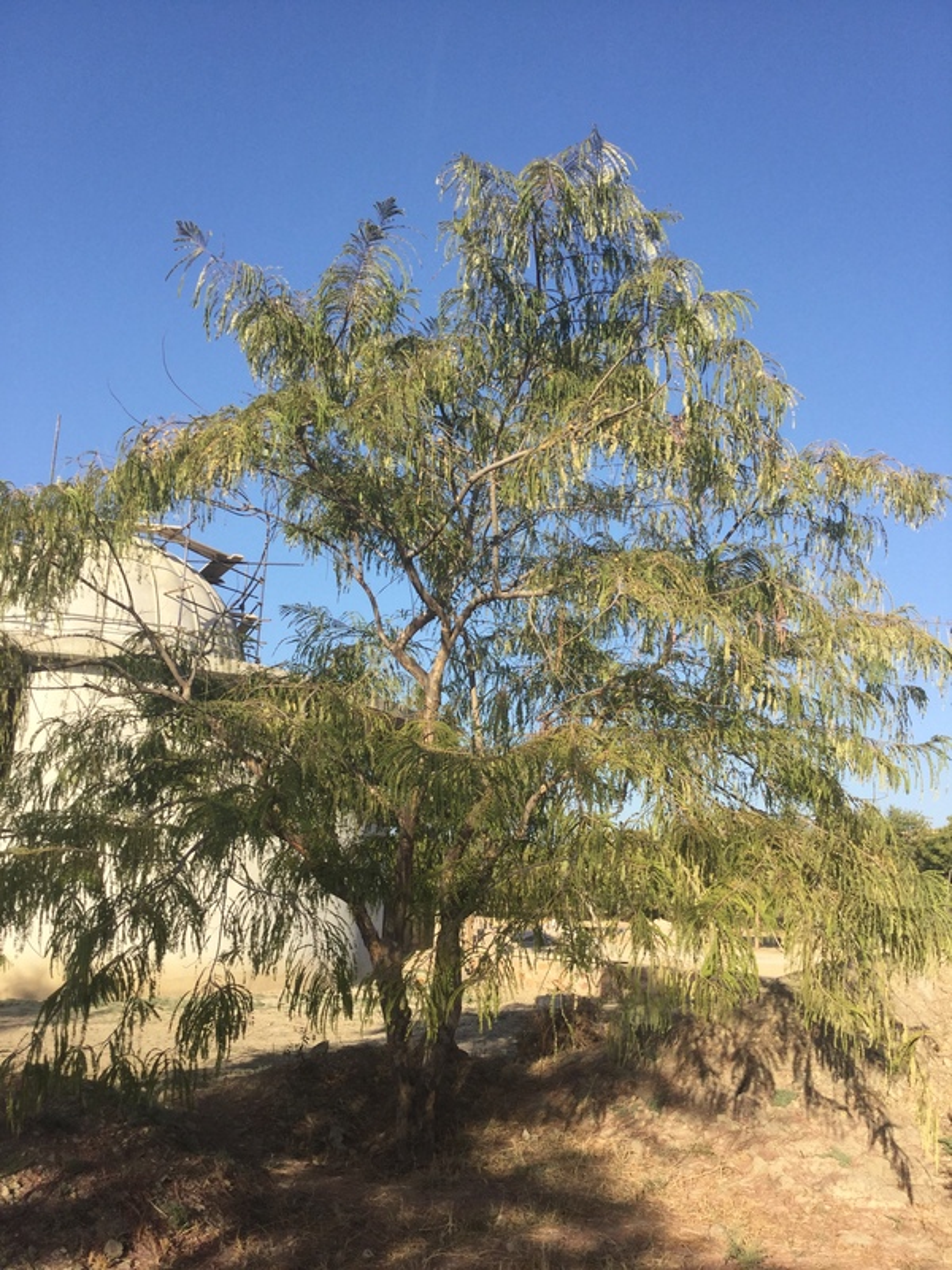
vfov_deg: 58.4
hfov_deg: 45.4
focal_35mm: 31
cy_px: 635
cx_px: 476
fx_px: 1137
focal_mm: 3.3
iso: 25
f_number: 2.4
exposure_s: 1/840
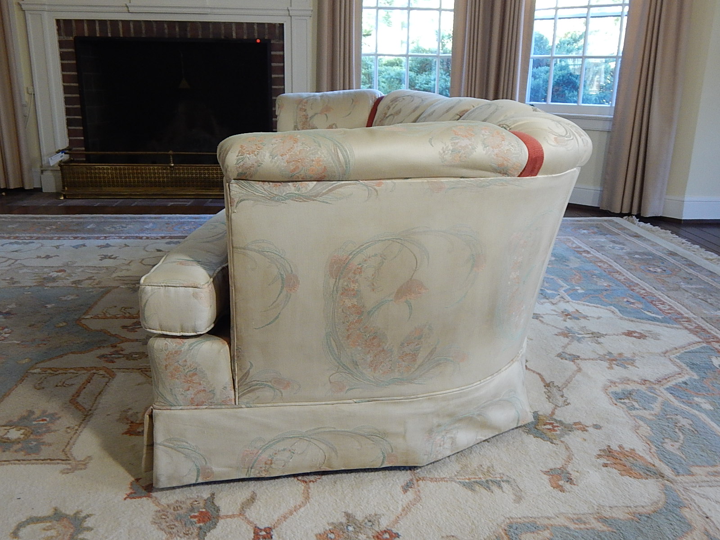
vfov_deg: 45.4
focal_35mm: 31
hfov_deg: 58.4
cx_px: 360
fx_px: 645
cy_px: 270
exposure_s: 1/30
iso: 280
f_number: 3.2
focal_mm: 5.6
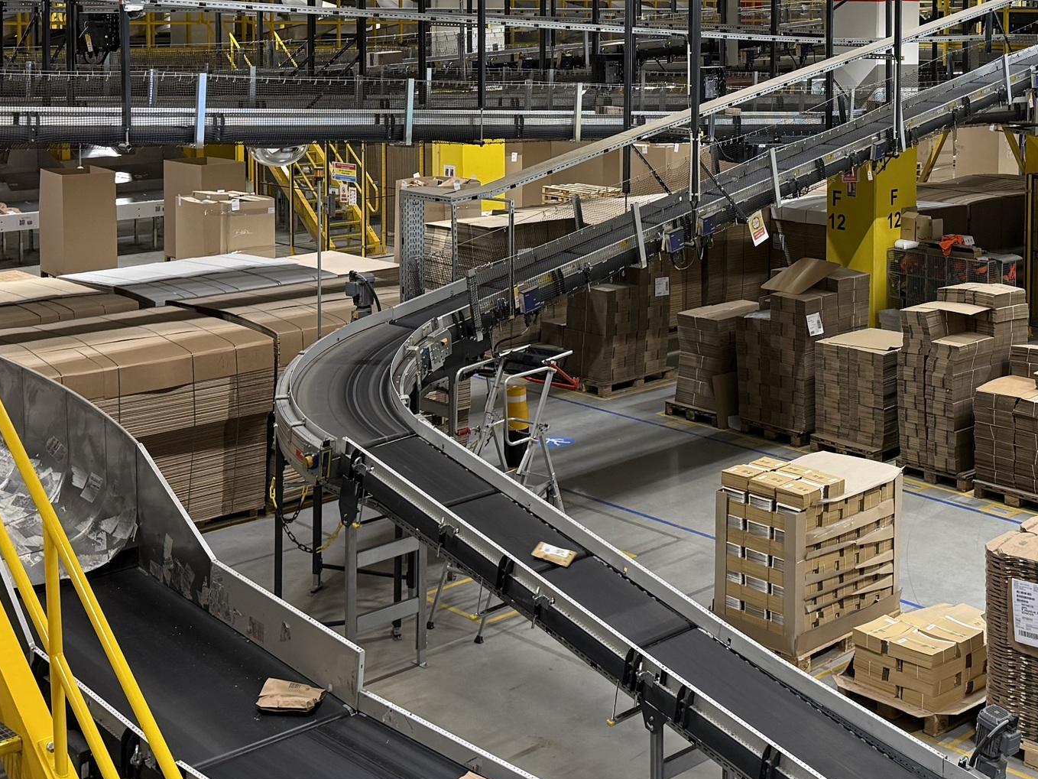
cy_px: 114
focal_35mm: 53
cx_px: 718
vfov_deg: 26.8
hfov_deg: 35.7
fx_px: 1590
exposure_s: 1/45
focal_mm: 6.76
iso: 160
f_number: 1.78
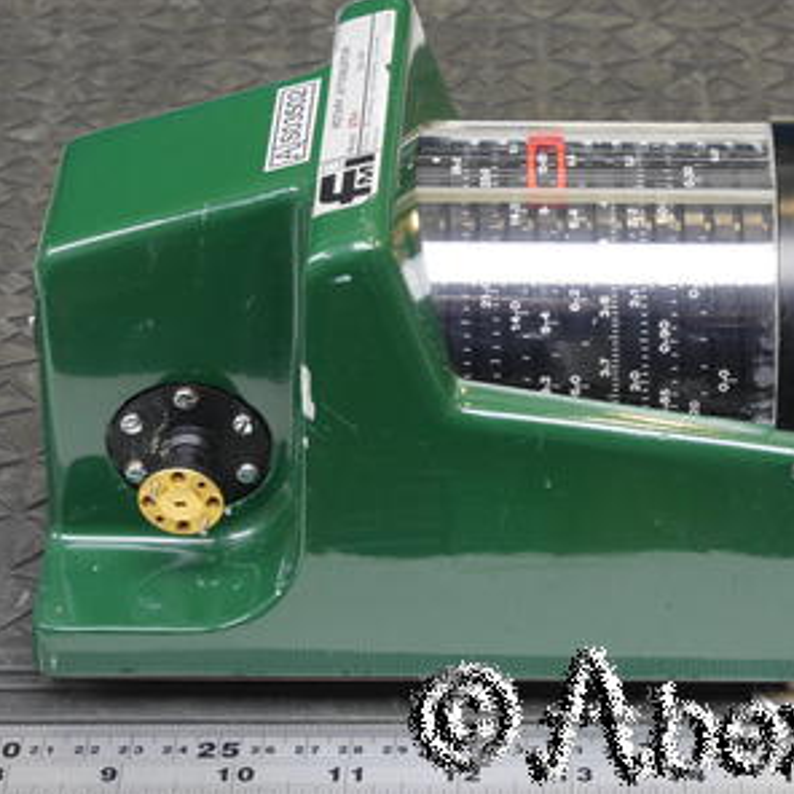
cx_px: 526
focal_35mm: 110
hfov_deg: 15.8
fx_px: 2855
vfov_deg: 15.8
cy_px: 397
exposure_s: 1/5
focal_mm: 46
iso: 400
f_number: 11
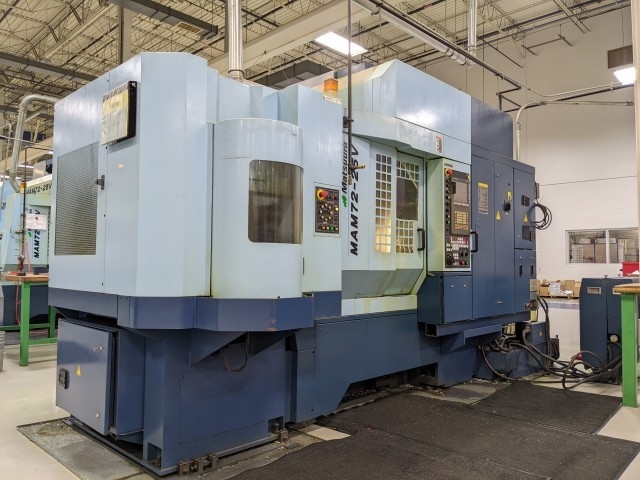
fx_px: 499
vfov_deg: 51.4
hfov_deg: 65.3
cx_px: 320
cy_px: 240
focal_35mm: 27
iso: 52
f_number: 1.73
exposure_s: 1/23.8
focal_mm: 4.38
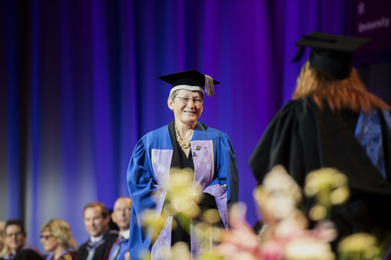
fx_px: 2172
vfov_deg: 6.9
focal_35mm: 200
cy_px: 130
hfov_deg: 10.3
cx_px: 196
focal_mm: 200
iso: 2000
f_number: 2.8
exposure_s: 1/250
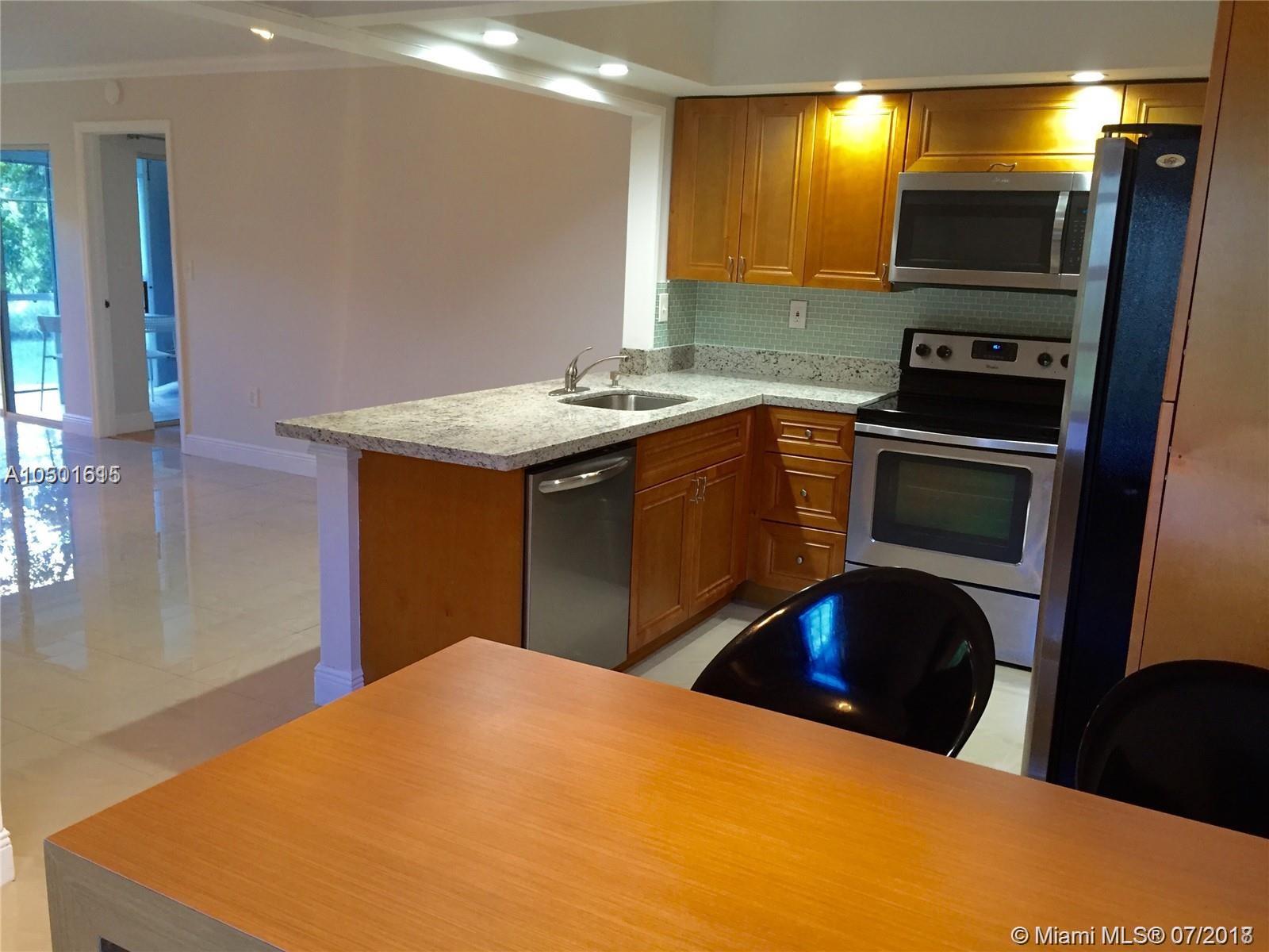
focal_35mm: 29
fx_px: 1063
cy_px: 476
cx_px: 634
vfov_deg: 48.2
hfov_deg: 61.7
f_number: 2.2
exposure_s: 1/30
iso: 125
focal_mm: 4.15
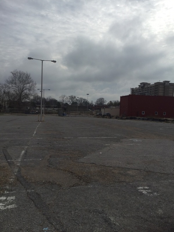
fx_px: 208
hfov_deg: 45.4
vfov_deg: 58.4
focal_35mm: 31
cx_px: 87
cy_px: 116
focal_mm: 3.3
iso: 25
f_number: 2.4
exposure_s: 1/1988
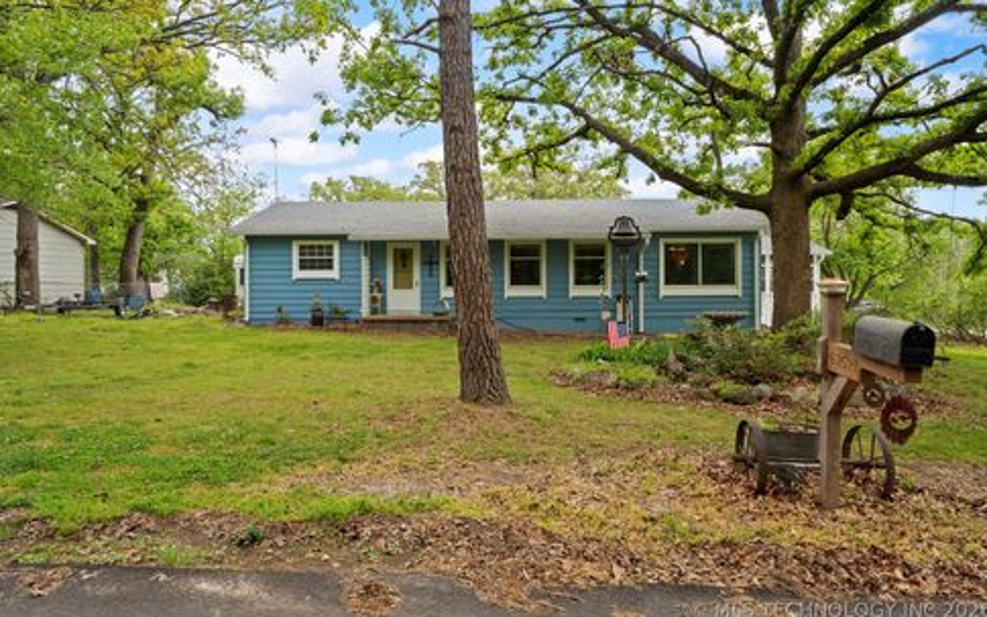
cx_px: 488
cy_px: 286
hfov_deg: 80.6
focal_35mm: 22
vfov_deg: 55.8
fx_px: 582
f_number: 9
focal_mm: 20.6
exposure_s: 1/40
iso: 200
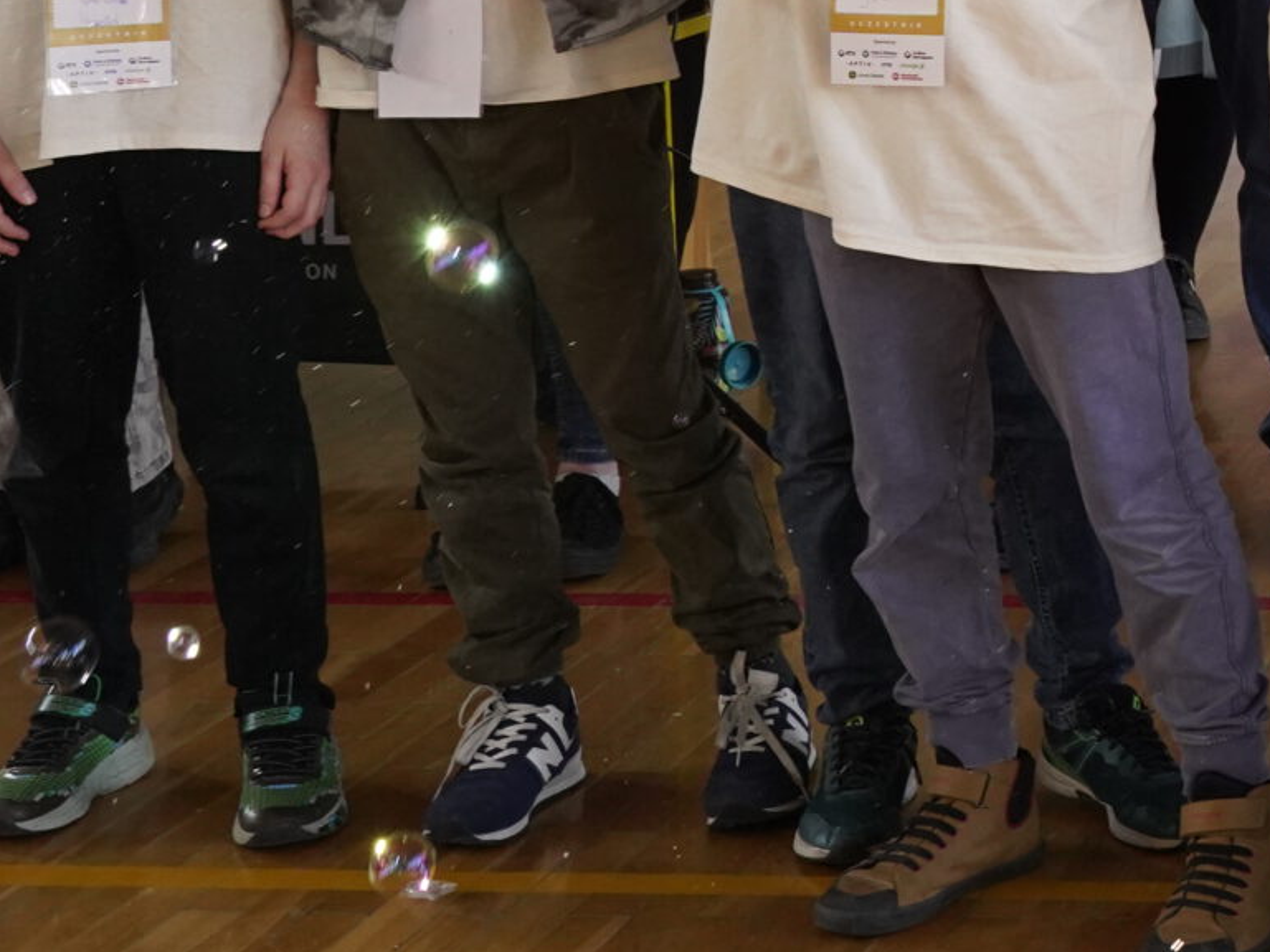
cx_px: 1716
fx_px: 3523
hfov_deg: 18.8
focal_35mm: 96
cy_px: -247
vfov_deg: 14.8
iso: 2500
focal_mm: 30
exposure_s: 1/60
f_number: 7.1
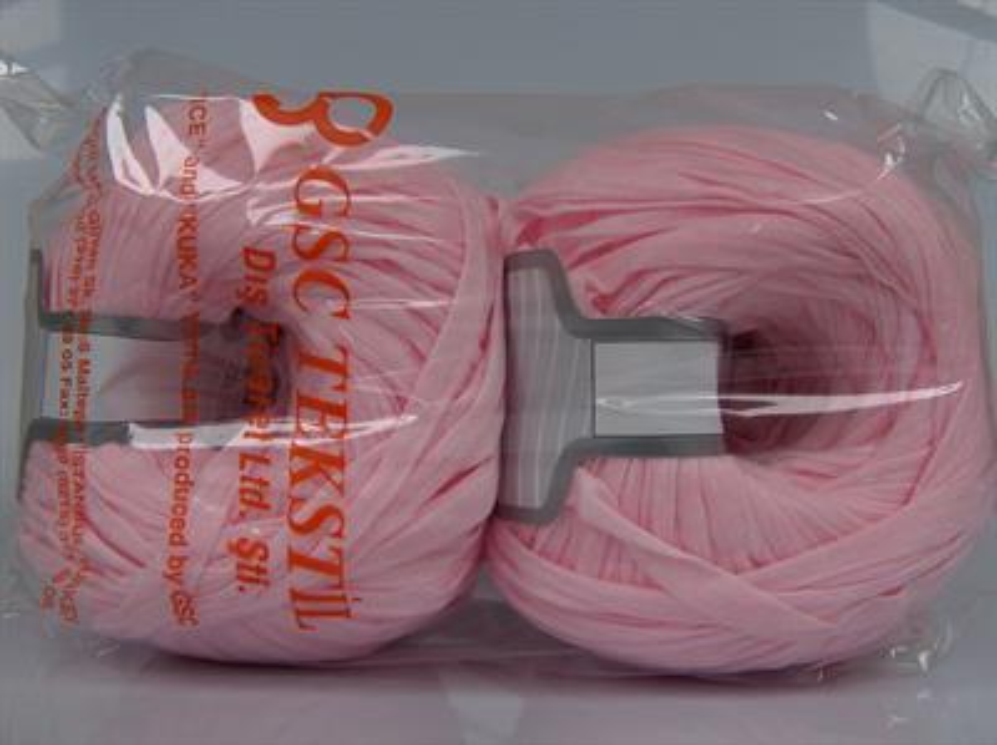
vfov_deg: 32.8
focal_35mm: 44
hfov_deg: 43.0
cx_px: 498
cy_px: 372
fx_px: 1266
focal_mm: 8.96
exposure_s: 1/120
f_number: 2.8
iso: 103
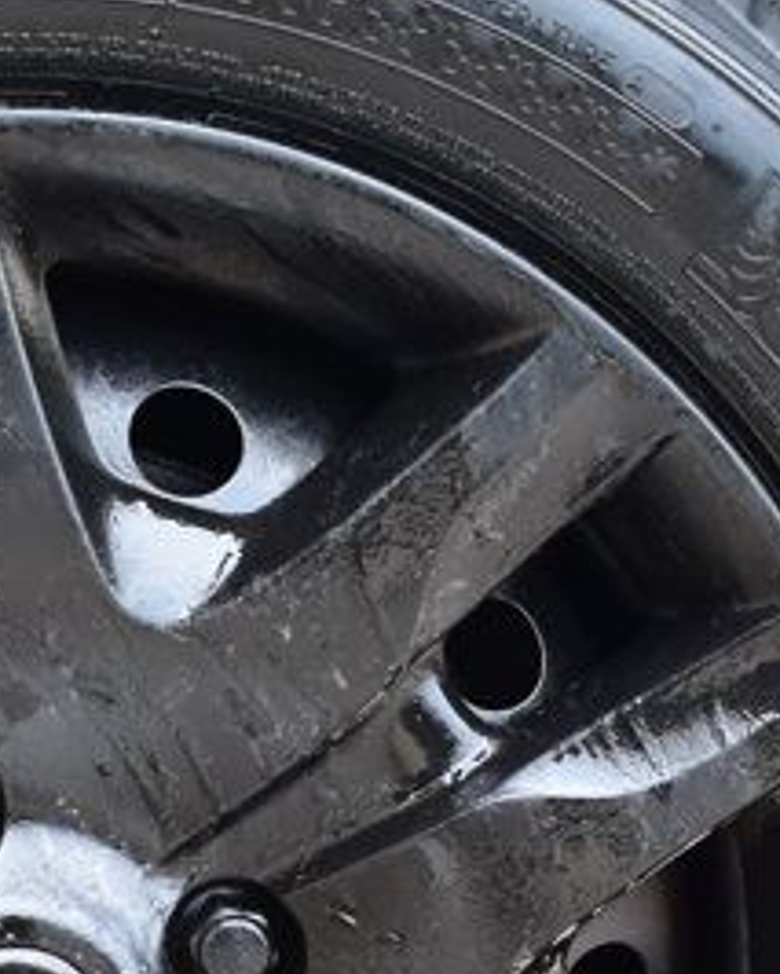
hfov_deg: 10.9
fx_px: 4066
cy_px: 1091
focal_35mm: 141
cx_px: 209
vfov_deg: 13.4
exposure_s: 1/15
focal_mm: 26
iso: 640
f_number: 6.3
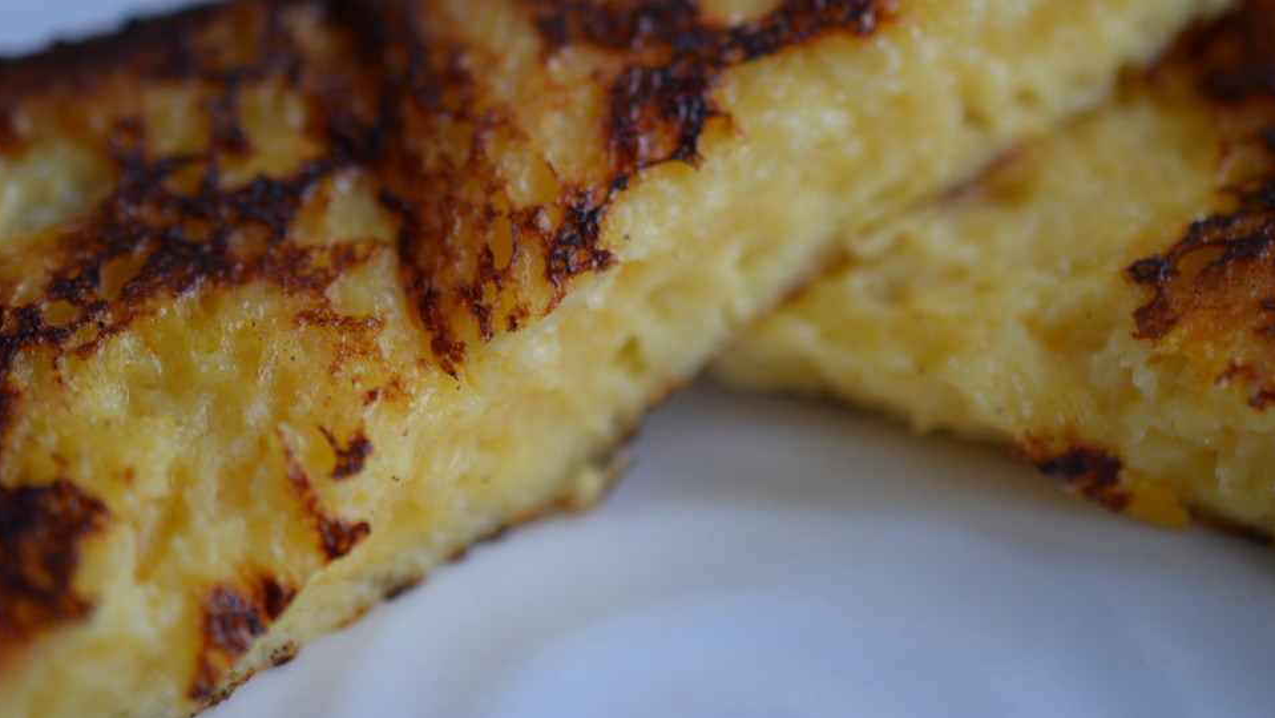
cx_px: 671
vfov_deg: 18.0
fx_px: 2266
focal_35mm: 67
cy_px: 271
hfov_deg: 31.4
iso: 450
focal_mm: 40
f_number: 3.2
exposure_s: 1/60
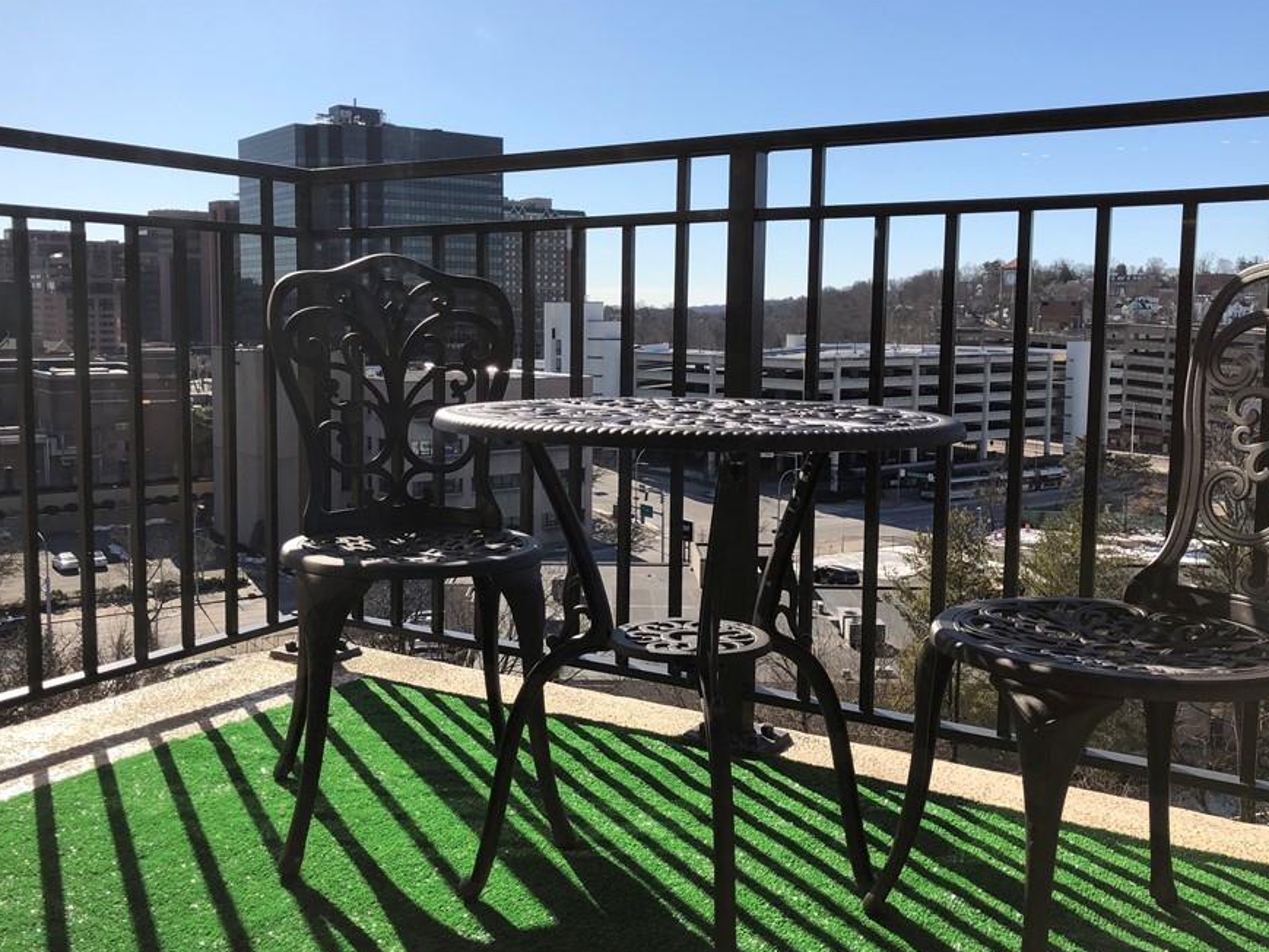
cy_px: 435
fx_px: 1210
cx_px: 602
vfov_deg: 42.9
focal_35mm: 33
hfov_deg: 55.3
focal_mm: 4
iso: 20
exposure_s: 1/1143
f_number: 1.8
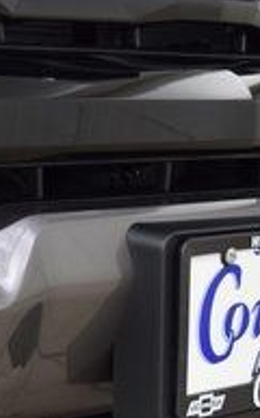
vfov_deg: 17.1
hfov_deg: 10.3
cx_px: -132
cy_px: 252
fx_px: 1388
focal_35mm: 122
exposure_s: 1/15
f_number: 6.3
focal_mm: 24
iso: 720
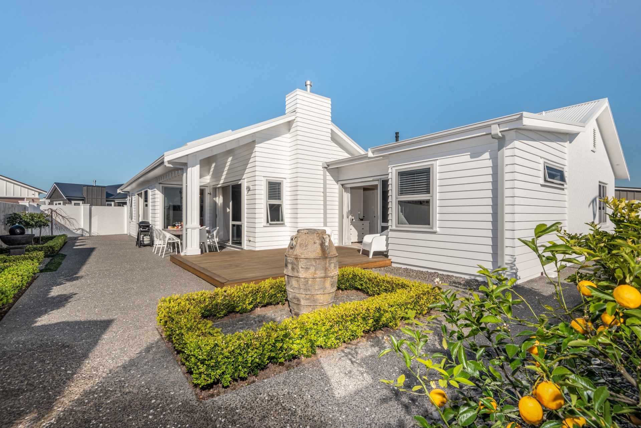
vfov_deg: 70.5
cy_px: 214
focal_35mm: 17
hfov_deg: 93.3
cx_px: 320
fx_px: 303
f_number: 9
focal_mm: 17
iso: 100
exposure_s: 1/60
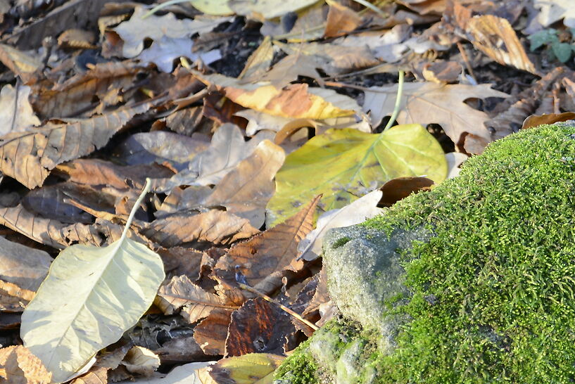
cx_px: 687
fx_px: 3660
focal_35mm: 229
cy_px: 366
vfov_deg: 6.0
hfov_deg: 8.9
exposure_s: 1/100
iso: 400
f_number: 4.5
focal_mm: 78
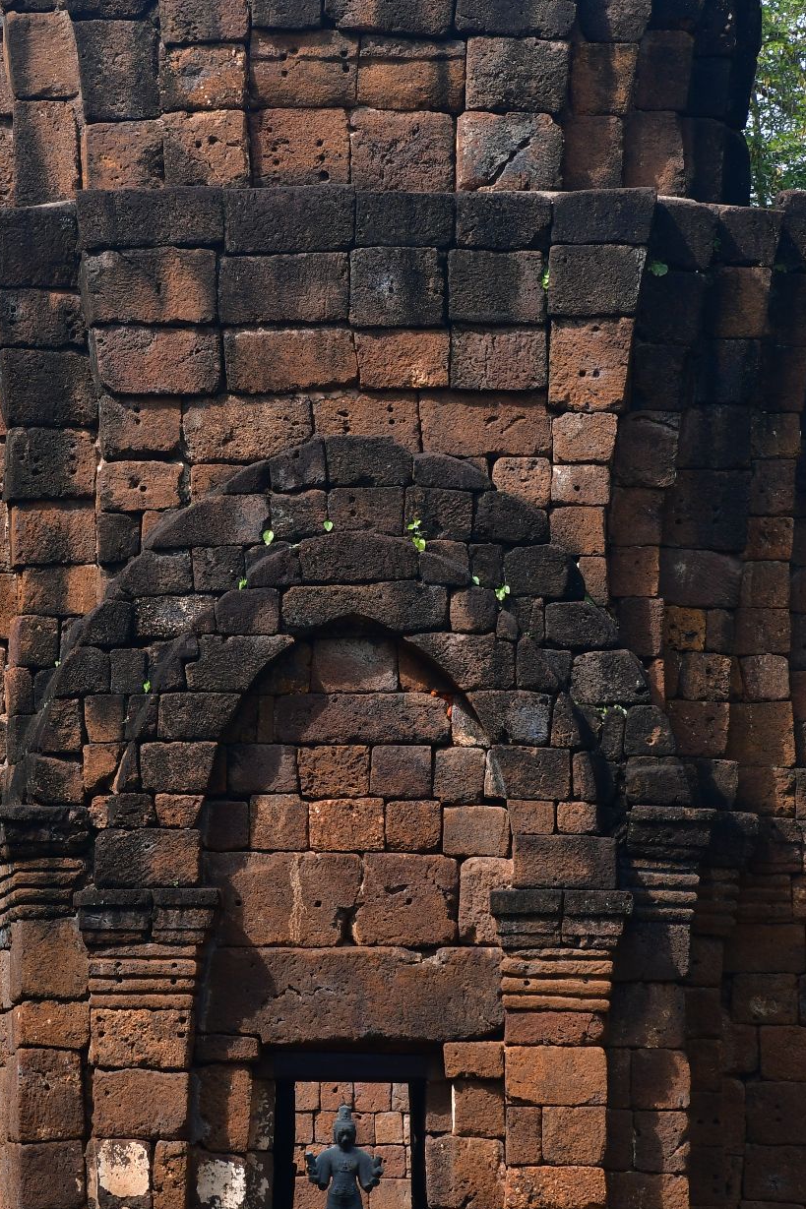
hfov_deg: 4.7
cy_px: 514
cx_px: 205
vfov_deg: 7.1
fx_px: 9741
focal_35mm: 290
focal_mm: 116
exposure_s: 1/250
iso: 320
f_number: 10
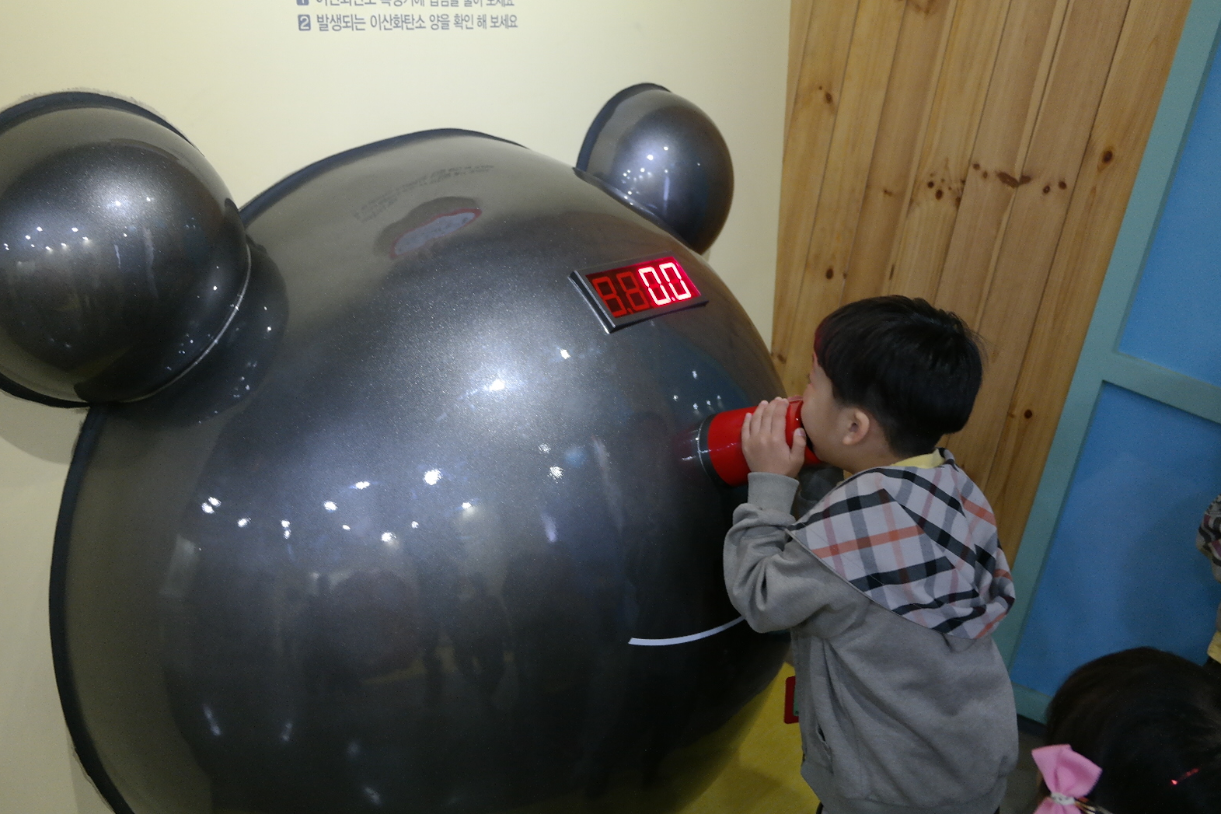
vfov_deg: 40.0
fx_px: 1119
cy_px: 393
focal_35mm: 33
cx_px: 630
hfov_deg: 57.2
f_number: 3.5
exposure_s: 1/40
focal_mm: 20
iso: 800
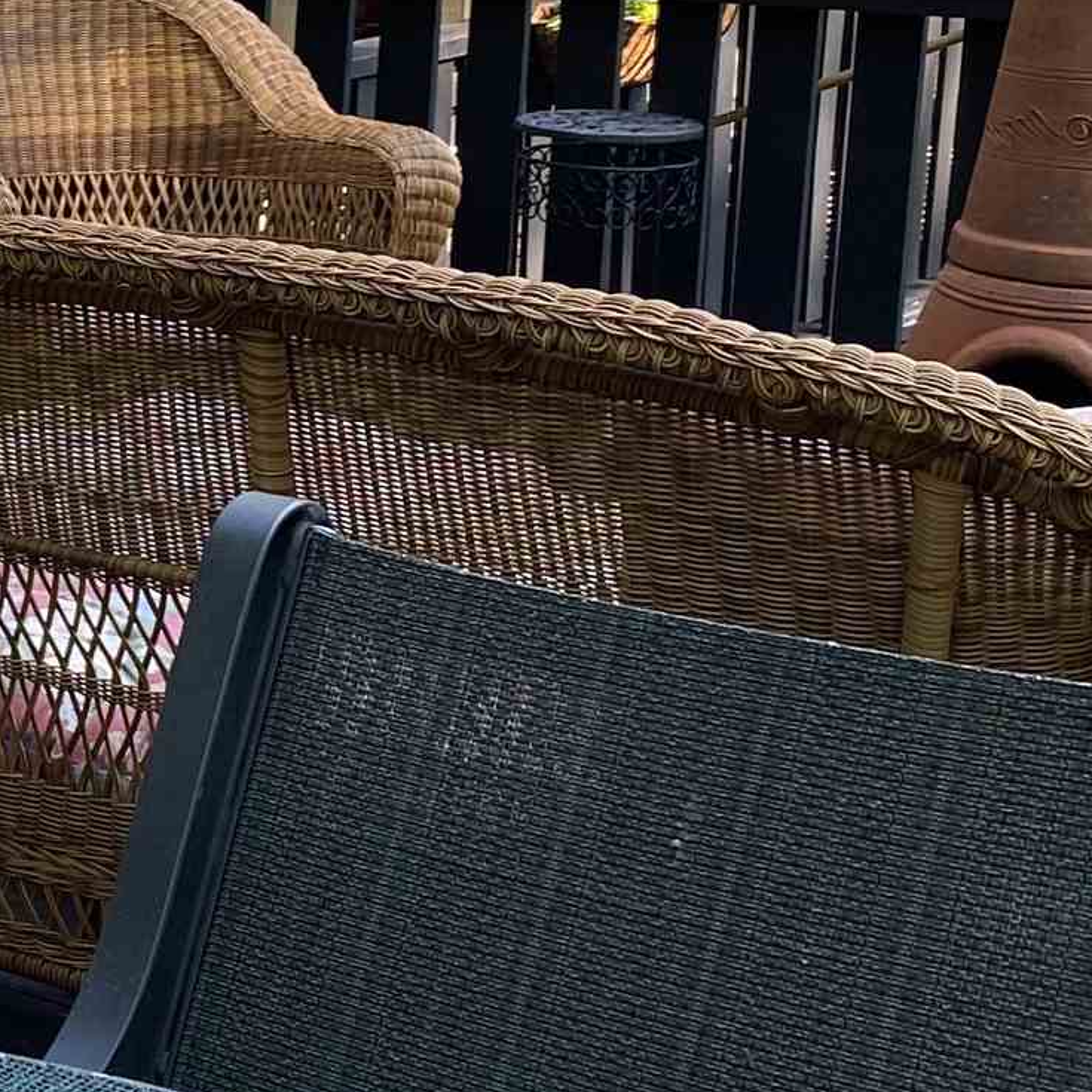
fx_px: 3426
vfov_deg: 18.0
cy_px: 256
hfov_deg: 15.7
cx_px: -822
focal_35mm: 96
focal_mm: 4.25
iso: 32
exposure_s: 1/126
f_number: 1.8
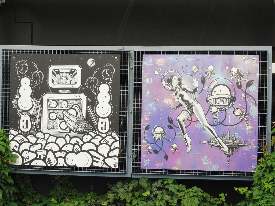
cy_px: 103
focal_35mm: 79
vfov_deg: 18.7
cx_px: 138
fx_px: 628
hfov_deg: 24.7
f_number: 5.1
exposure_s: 1/60
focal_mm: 14.2
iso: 160
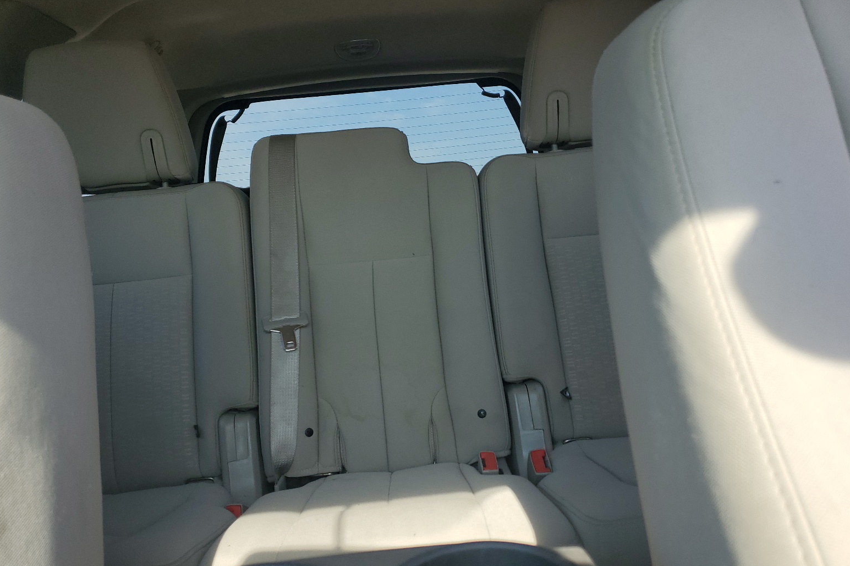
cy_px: 309
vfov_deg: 46.3
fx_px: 661
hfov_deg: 65.5
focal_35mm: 28
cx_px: 415
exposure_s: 1/526
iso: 50
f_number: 1.5
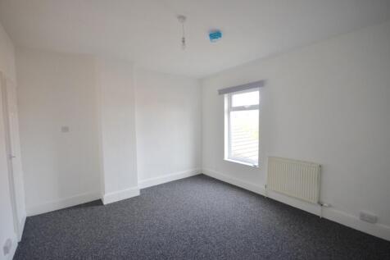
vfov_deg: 77.3
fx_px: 162
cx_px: 195
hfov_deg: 100.4
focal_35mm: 15
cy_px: 130
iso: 400
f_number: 5
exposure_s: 1/100
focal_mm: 10
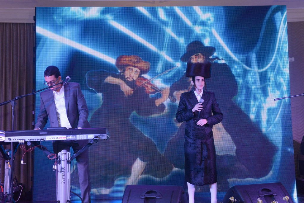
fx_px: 380
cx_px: 152
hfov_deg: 43.6
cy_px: 102
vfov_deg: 29.9
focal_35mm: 45
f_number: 7.1
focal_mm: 45
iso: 2500
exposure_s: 1/100
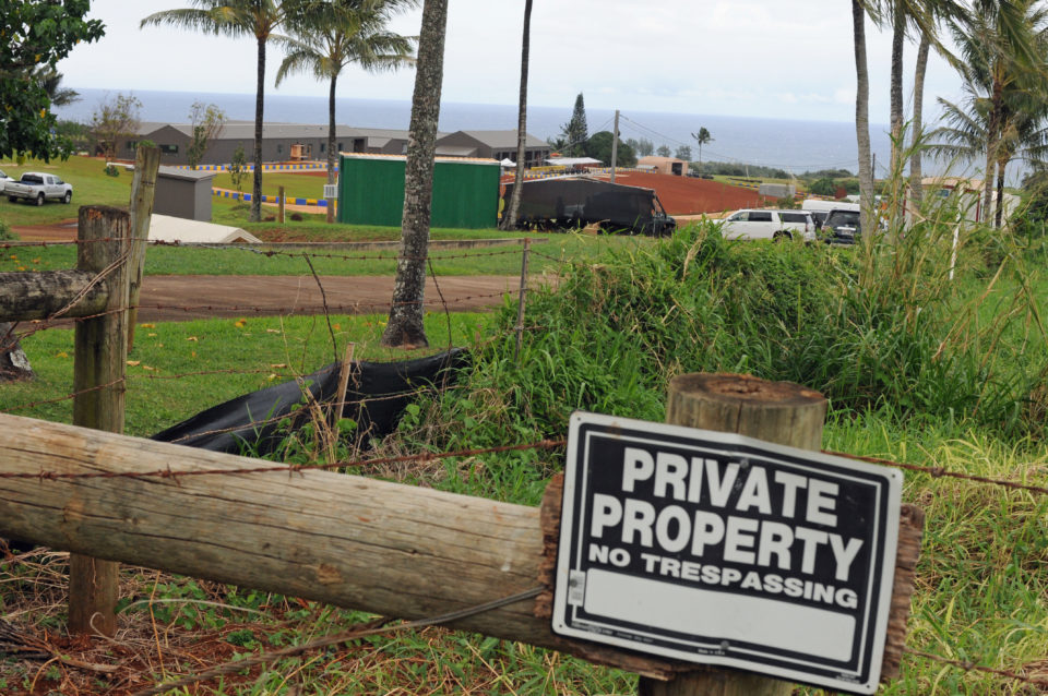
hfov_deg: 37.9
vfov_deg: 25.7
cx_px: 524
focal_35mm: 52
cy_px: 348
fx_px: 1527
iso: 400
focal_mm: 35
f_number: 9
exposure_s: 1/320
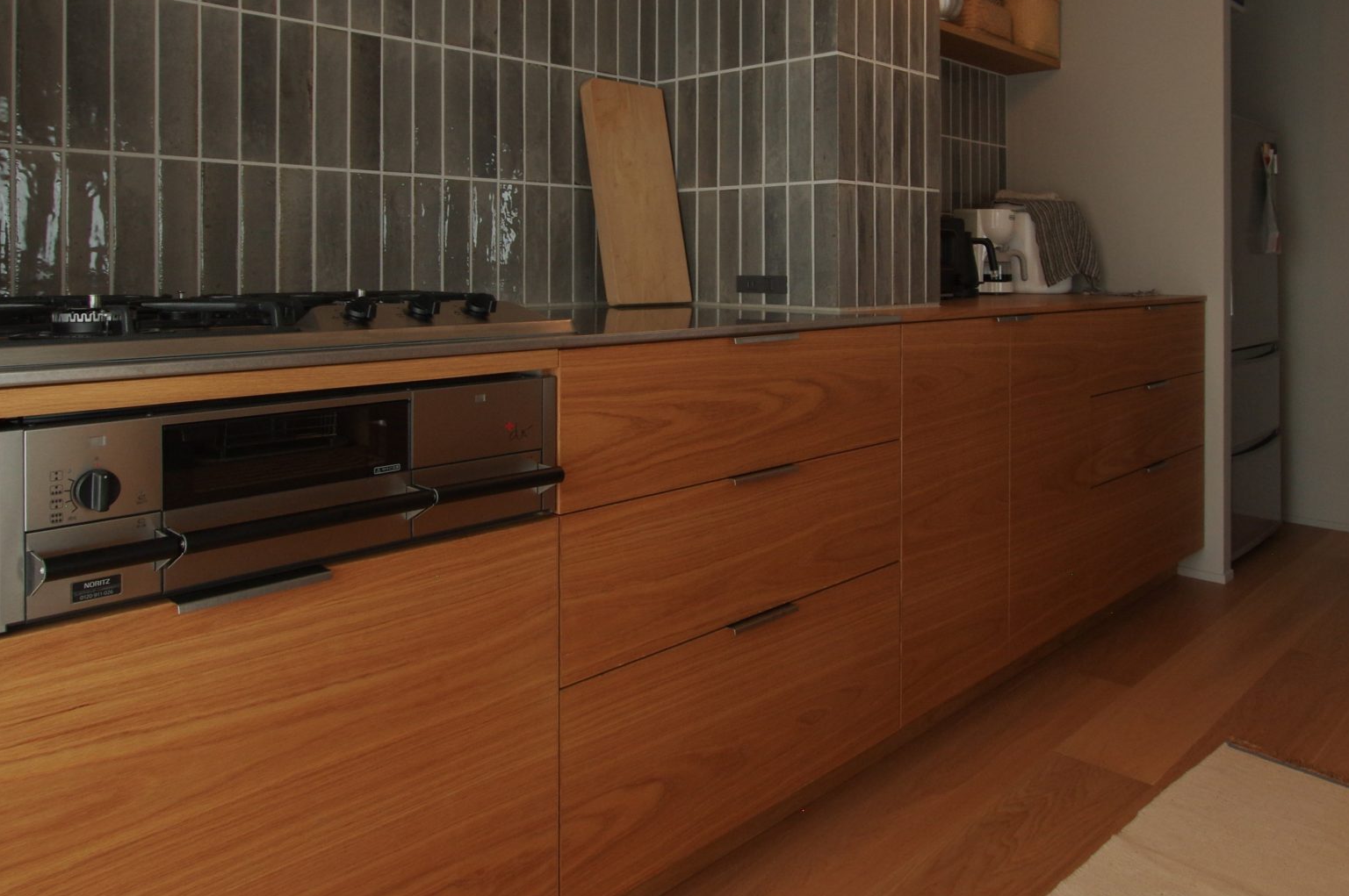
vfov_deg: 50.4
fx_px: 936
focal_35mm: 25
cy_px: 312
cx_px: 673
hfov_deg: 71.6
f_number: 9
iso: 400
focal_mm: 10
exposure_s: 1/6
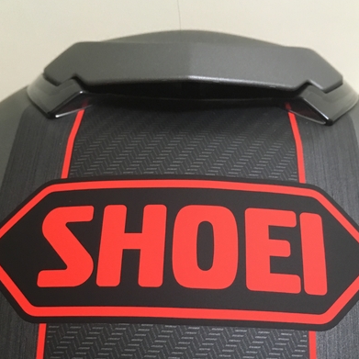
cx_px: 189
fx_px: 493
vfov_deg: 39.4
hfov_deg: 40.0
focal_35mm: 42
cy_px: 249
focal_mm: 4.15
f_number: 2.2
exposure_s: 1/20
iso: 200
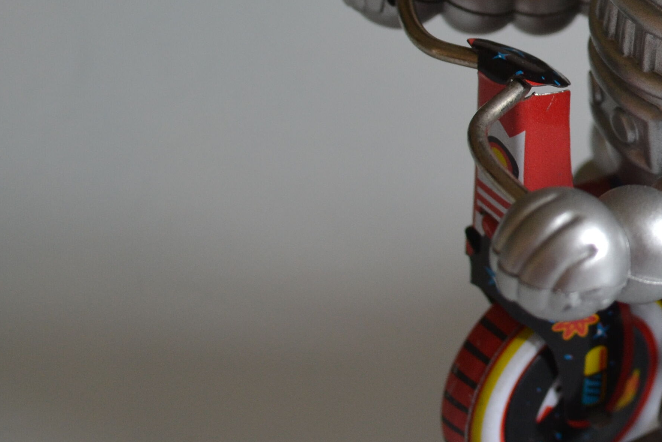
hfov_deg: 15.9
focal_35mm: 125
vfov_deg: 10.9
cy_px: 78
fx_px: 2299
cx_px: 727
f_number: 4.8
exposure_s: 1/30
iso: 400
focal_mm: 32
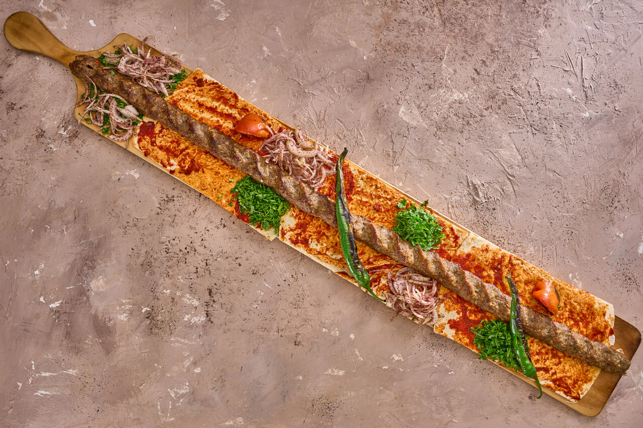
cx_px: 322
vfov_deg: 39.5
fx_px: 596
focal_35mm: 33
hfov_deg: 56.7
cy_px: 214
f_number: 10
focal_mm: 33.4
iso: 100
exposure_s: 1/125
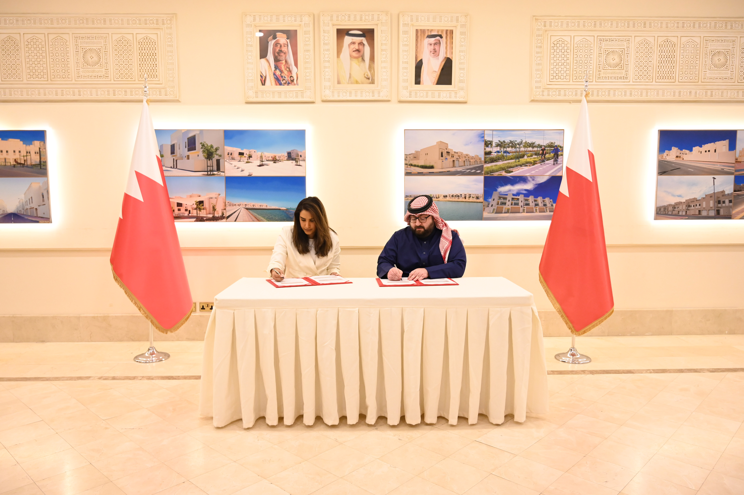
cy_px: 248
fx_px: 568
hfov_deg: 66.4
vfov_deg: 47.1
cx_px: 372
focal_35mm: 28
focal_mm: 27.5
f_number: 4
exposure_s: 1/80
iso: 2500
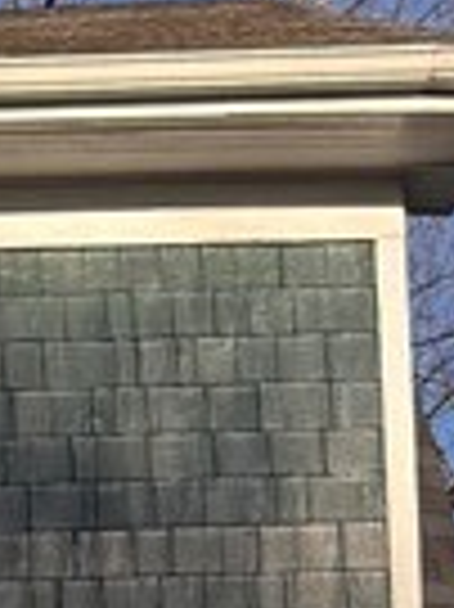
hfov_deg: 7.6
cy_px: 1378
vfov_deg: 9.8
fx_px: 3188
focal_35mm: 182
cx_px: -647
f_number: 1.78
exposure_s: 1/3413
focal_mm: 6.76
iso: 80
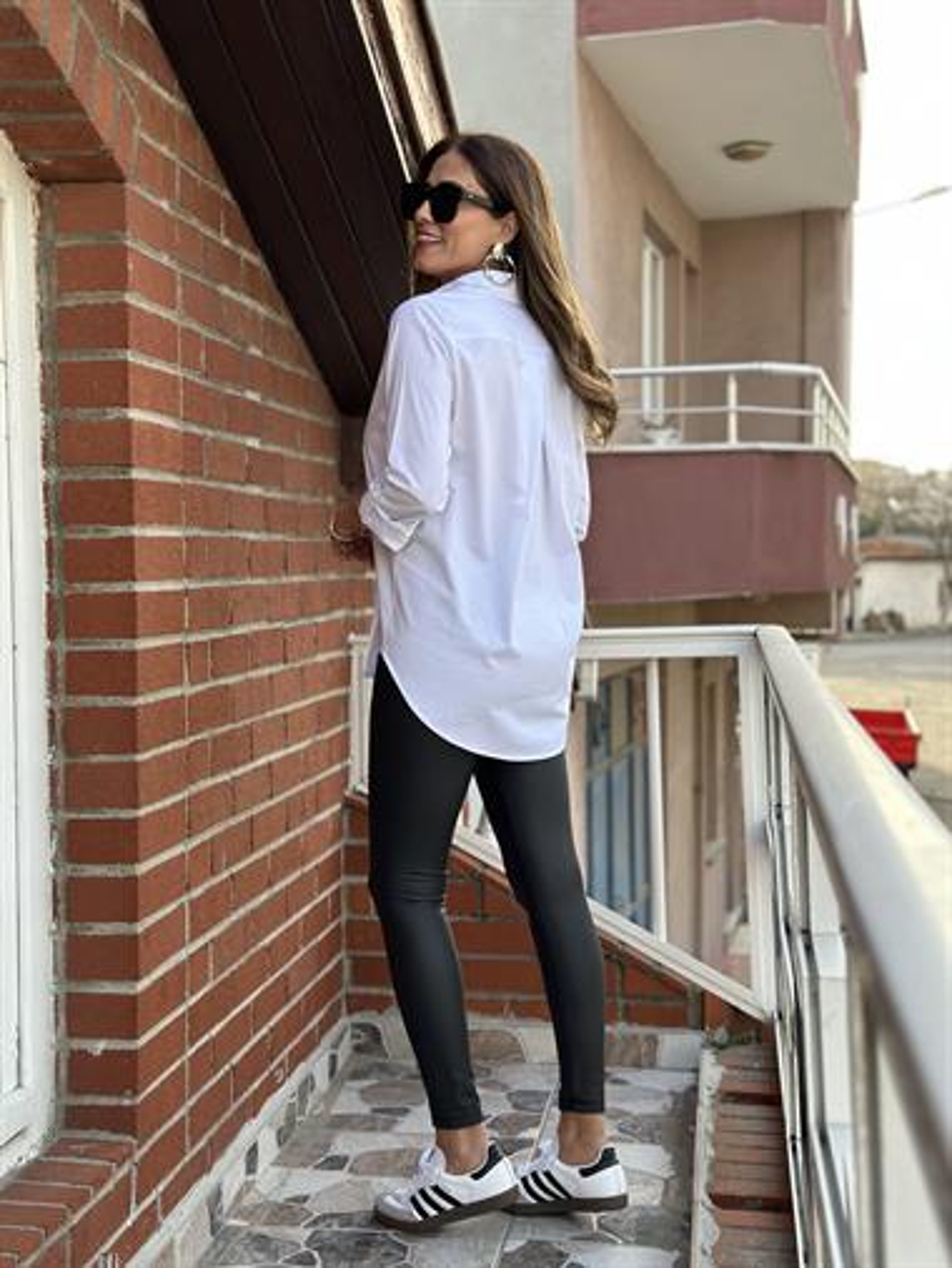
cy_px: 634
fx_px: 1759
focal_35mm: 48
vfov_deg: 39.6
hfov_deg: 30.3
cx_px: 476
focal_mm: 6.86
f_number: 1.78
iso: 80
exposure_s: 1/480
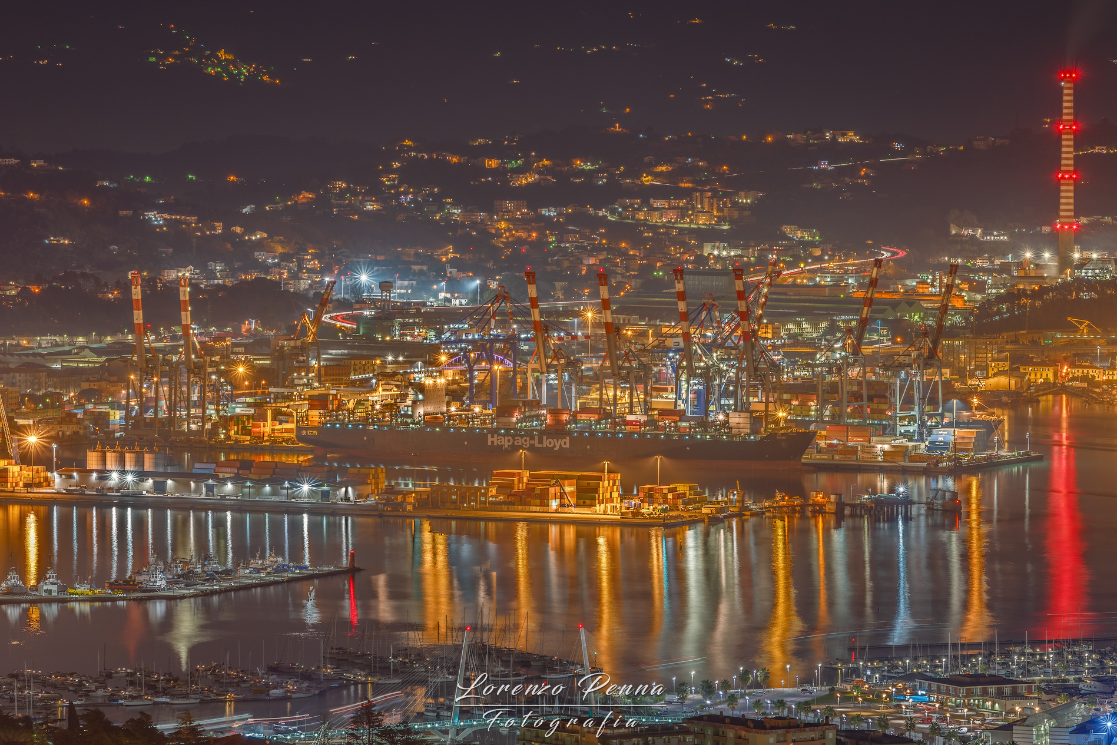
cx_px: 561
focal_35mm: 202
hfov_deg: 10.2
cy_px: 372
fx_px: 6268
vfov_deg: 6.8
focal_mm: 200
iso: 100
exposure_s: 5
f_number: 16
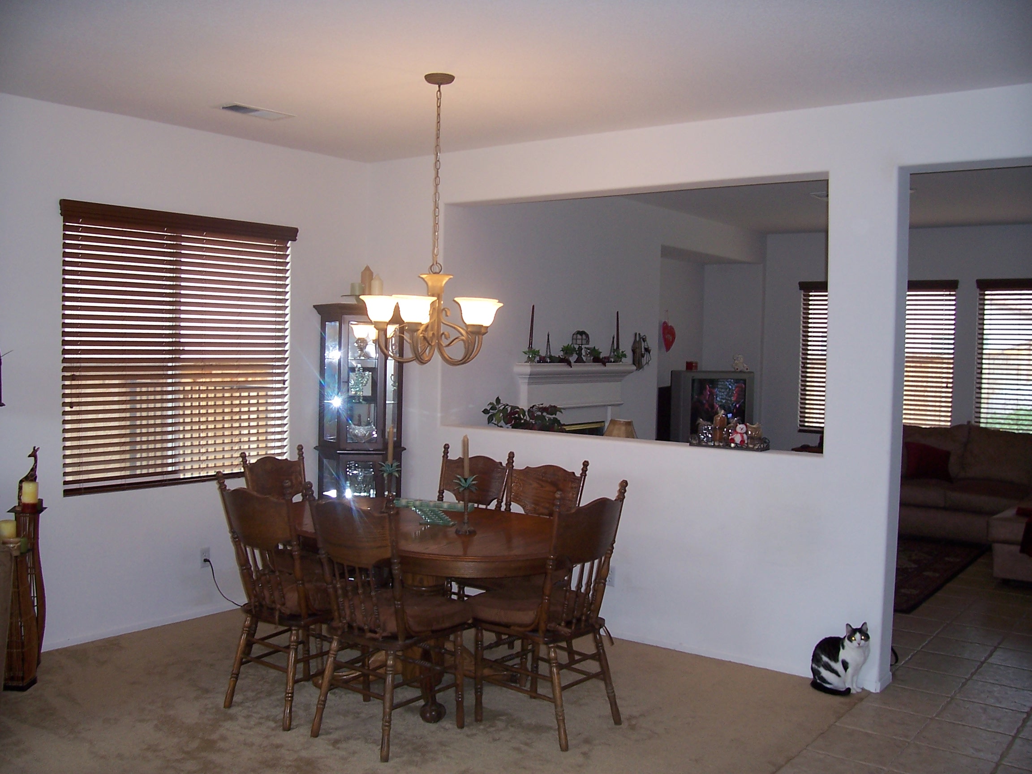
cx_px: 516
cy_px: 387
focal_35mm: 34
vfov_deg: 41.8
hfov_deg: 54.0
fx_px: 1014
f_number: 2.7
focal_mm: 5.6
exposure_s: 1/60
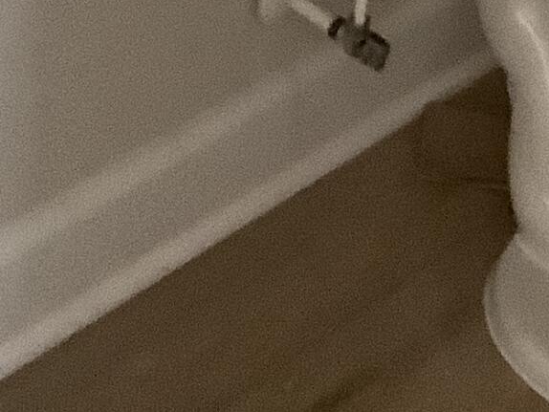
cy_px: -613
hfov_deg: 12.2
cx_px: 272
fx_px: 2570
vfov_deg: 8.3
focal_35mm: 162
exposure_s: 1/33
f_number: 2.4
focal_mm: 3.3
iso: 400
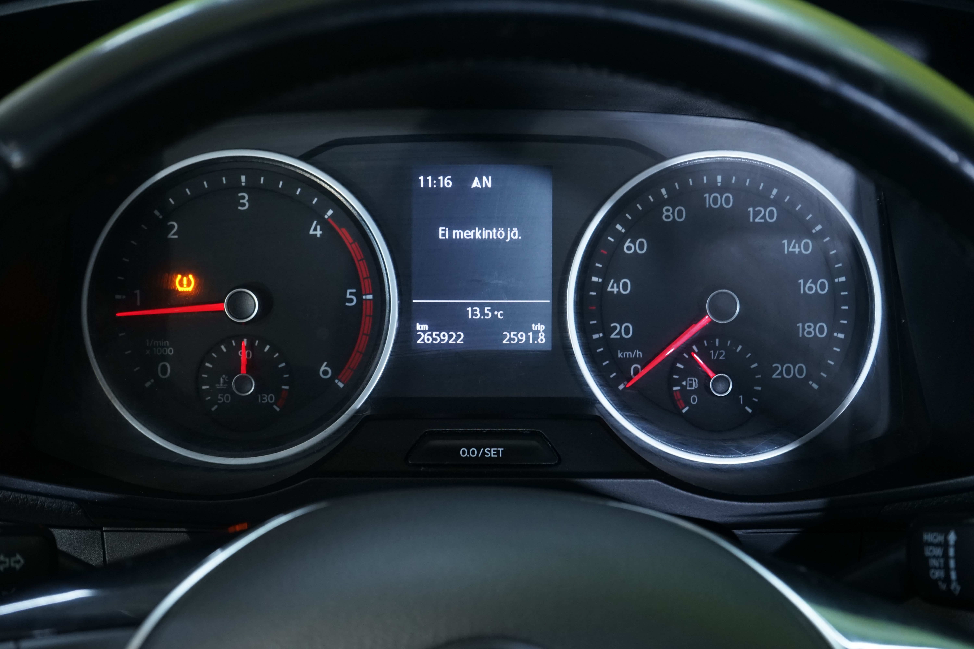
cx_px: 487
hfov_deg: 38.9
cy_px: 324
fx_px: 1380
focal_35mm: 51
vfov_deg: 26.5
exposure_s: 1/10
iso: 1600
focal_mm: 51
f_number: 8
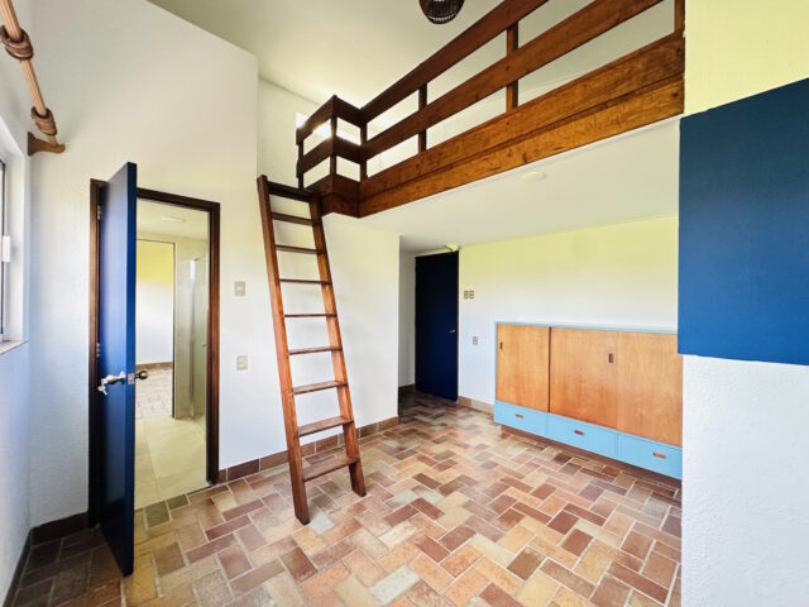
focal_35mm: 14
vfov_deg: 85.7
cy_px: 304
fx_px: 327
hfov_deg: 102.1
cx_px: 404
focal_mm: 2.22
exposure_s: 1/66
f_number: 2.2
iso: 320
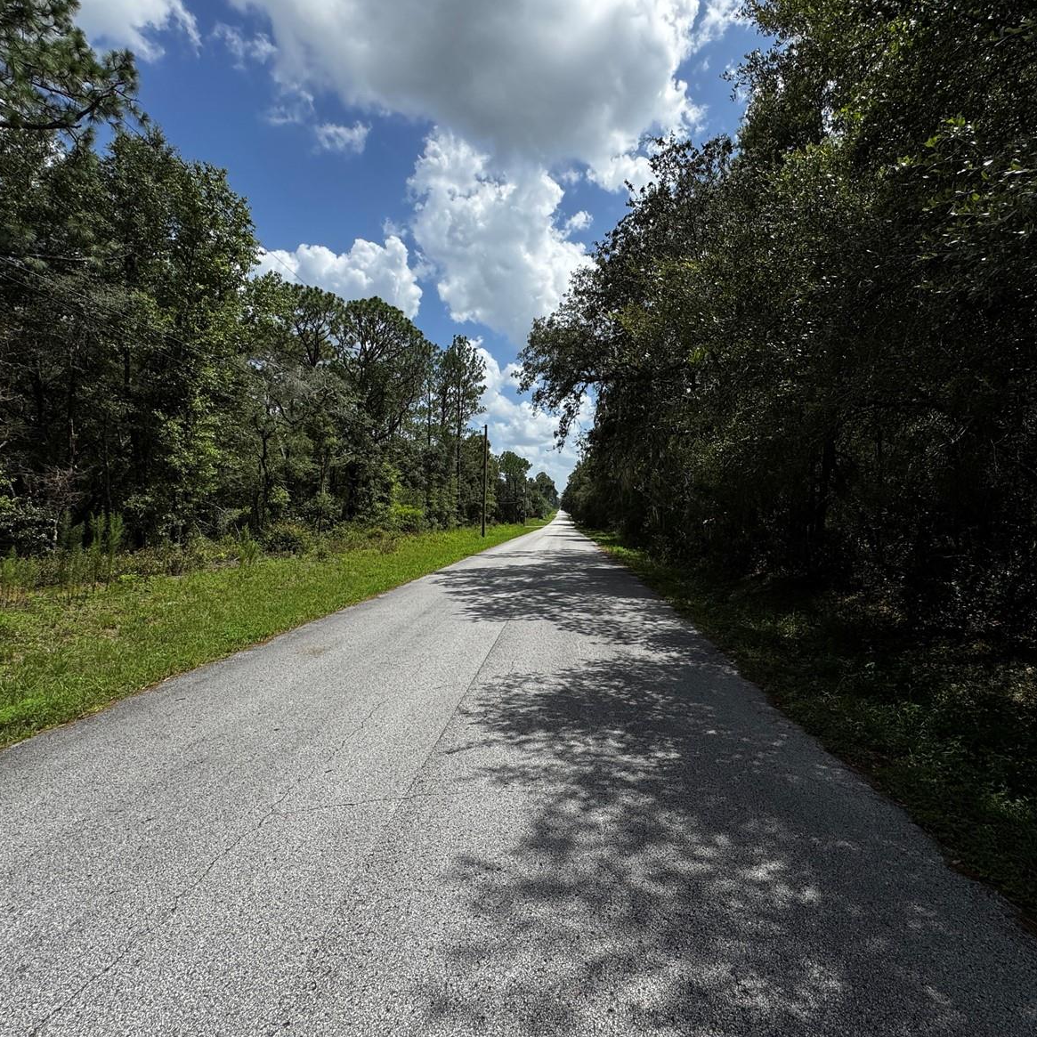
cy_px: 518
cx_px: 595
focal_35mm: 17
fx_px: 576
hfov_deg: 83.4
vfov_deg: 84.0
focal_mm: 2.22
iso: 50
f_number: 2.2
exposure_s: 1/2985
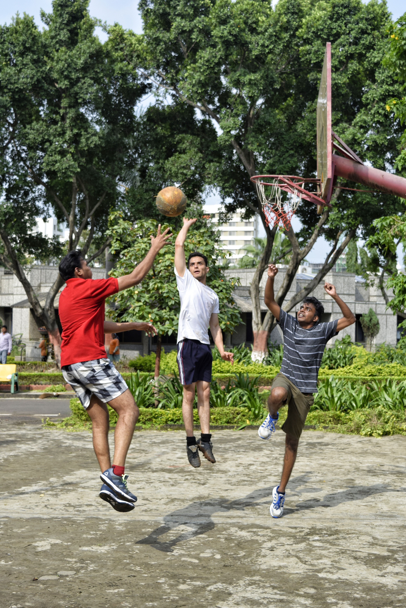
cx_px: 203
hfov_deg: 26.5
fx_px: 863
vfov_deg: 38.9
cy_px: 304
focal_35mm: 51
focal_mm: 34
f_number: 6.3
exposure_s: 1/1600
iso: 400
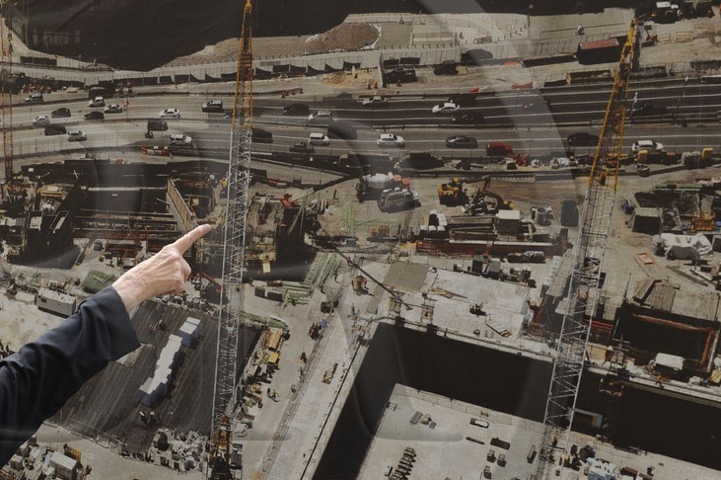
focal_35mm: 70
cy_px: 280
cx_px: 178
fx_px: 1401
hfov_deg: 28.4
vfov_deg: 19.4
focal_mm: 32
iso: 400
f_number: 5.6
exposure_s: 1/125
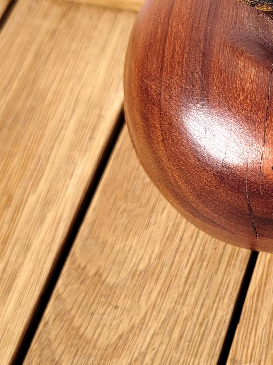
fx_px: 810
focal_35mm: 77
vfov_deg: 24.9
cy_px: 75
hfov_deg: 18.2
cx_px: 320
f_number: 1.8
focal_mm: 5.4
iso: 40
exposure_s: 1/589
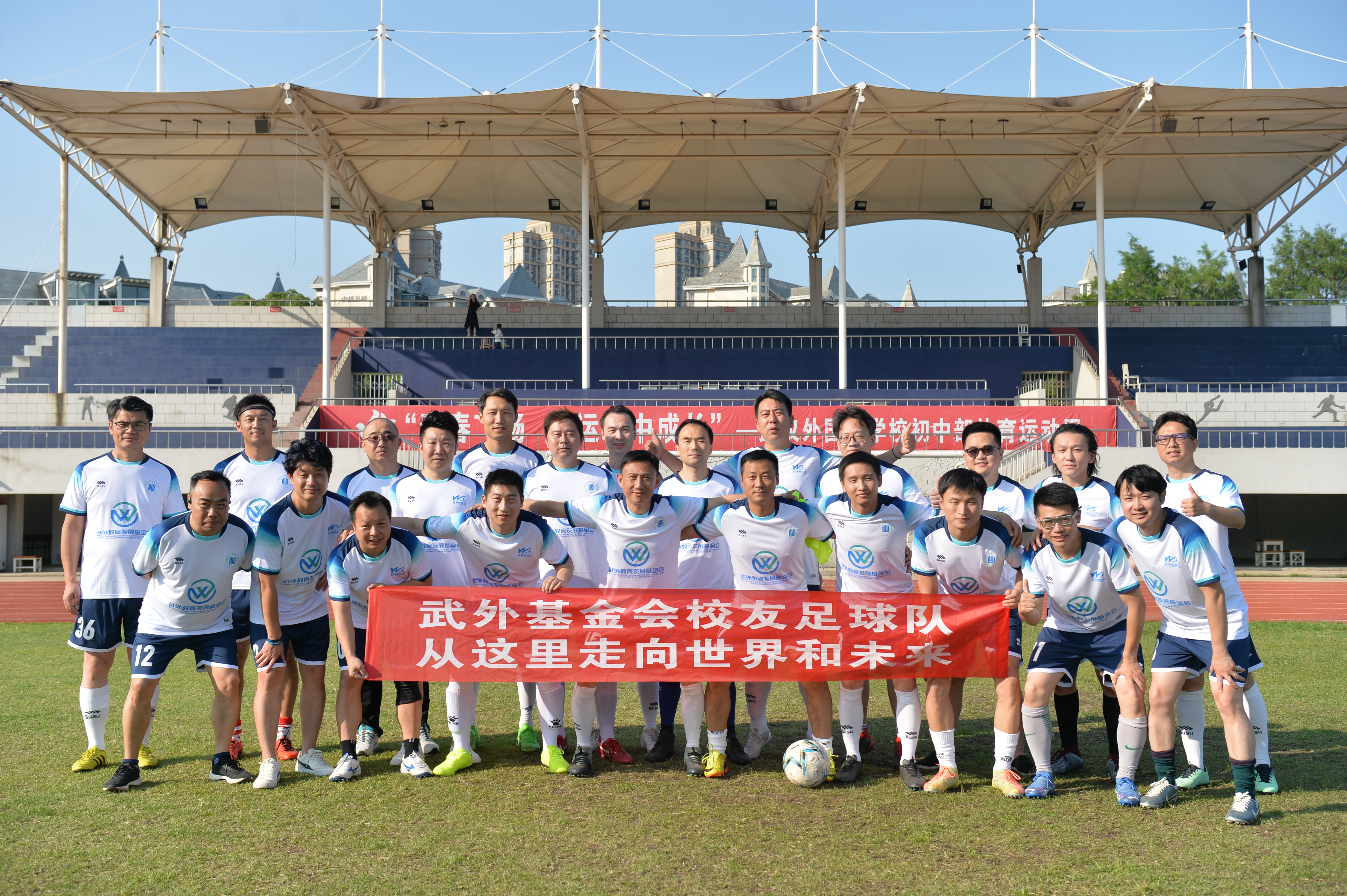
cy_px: 448
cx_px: 674
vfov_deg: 33.4
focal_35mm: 40
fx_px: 1496
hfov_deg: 48.5
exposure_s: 1/640
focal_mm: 40
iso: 125
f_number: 5
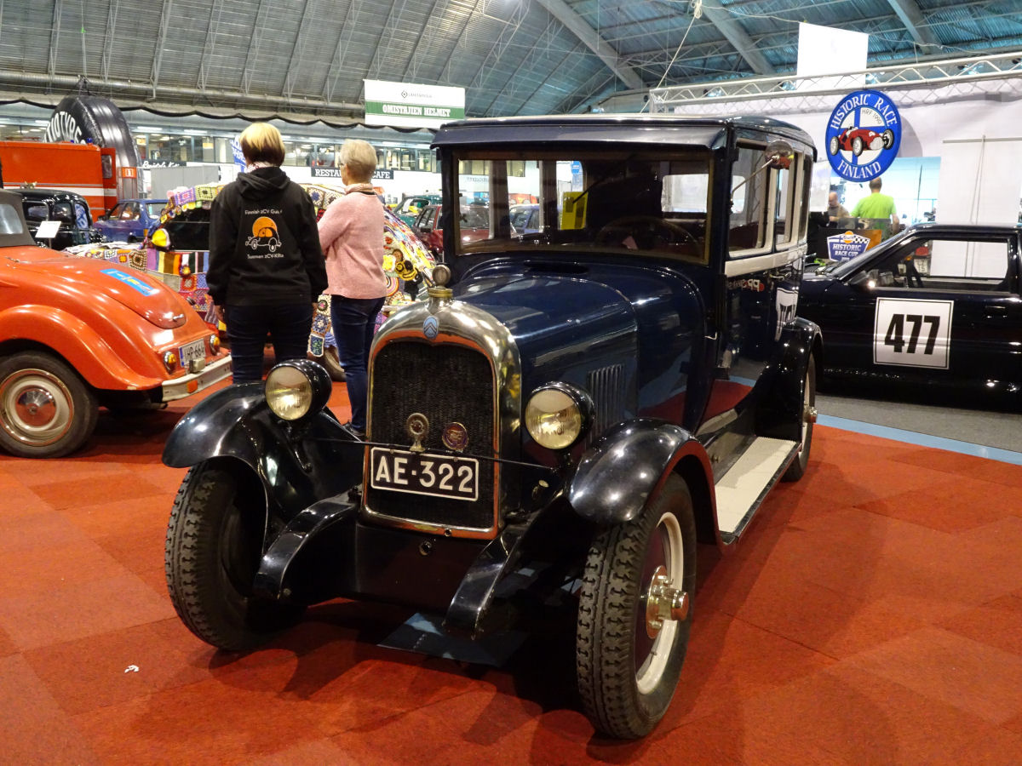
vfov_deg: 41.8
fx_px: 1004
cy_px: 383
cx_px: 511
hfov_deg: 54.0
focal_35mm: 34
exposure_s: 1/20
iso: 800
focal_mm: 5.79
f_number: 4
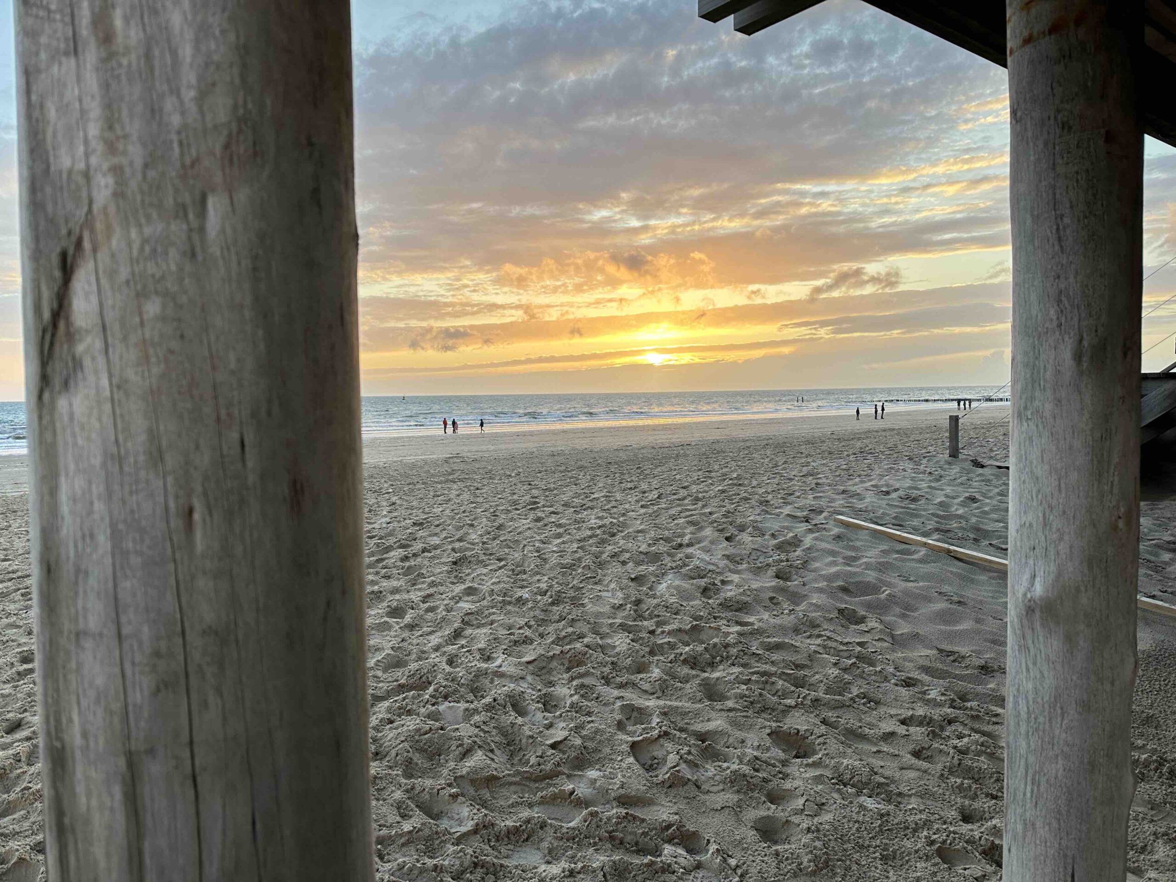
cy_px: 441
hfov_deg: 71.6
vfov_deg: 56.8
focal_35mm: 24
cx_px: 588
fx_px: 815
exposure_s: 1/364
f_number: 1.78
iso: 80
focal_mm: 6.86
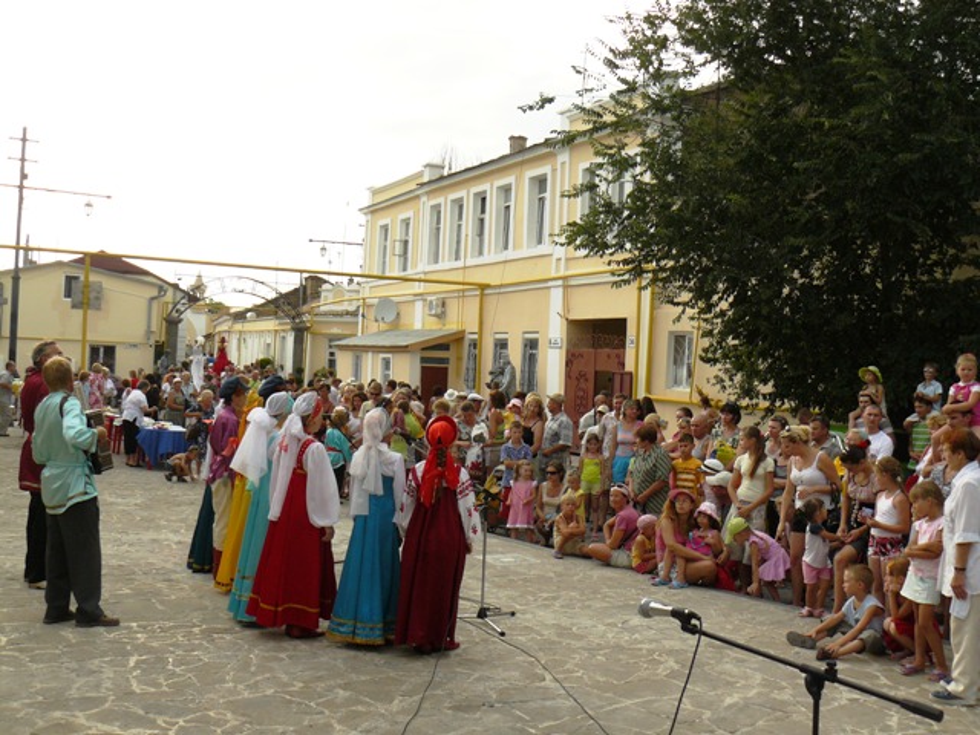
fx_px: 1019
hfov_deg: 51.4
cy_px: 368
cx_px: 490
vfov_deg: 39.7
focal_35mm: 36
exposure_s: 1/250
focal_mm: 6
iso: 100
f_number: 4.5
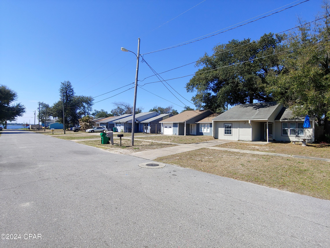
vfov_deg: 78.1
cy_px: 124
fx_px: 153
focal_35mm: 16
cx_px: 165
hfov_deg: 94.5
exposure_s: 1/826
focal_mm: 2.18
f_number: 1.9
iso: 50
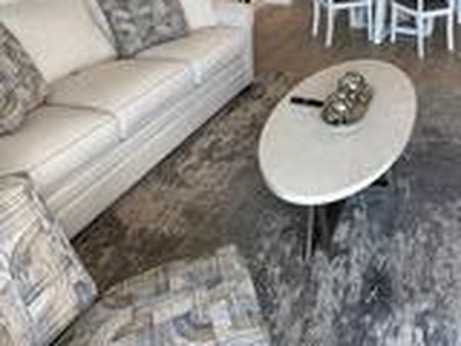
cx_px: 392
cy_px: -3
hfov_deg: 48.5
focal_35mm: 35
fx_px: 466
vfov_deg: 36.4
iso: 125
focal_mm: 2.22
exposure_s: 1/120
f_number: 2.2
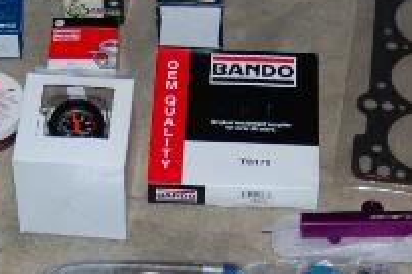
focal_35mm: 130
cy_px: 218
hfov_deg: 15.7
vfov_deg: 10.5
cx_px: 132
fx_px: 1487
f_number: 3.8
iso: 400
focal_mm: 22
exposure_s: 1/60
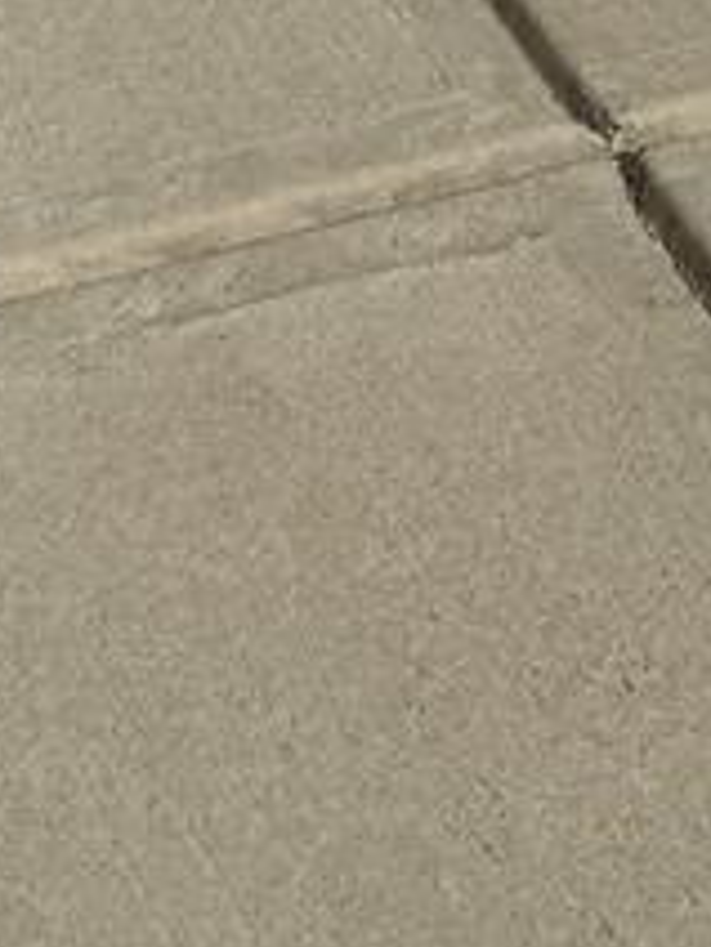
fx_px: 4765
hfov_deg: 8.5
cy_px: -1876
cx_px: 362
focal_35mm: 174
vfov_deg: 9.2
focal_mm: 6.76
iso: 80
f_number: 1.78
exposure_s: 1/15152
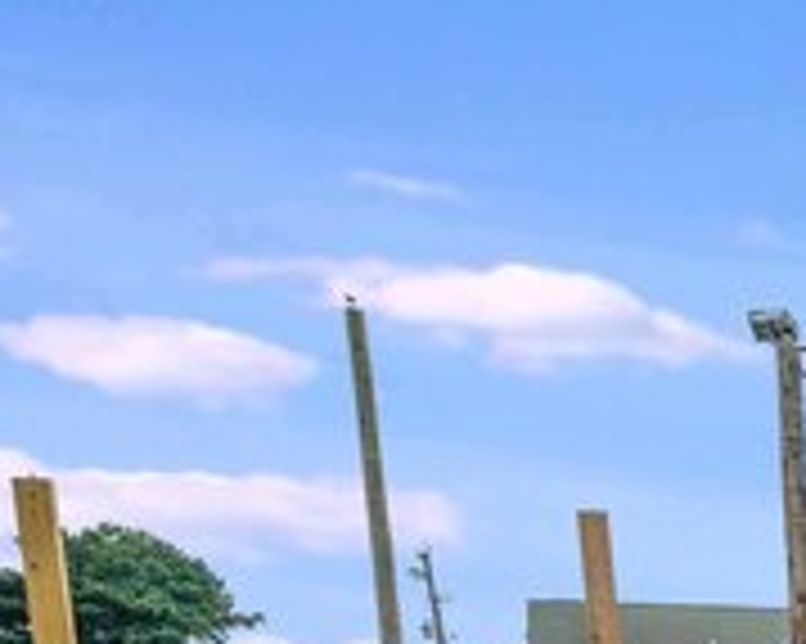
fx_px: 2050
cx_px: 2269
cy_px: 1061
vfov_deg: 15.9
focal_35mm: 86
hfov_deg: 12.4
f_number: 8
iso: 100
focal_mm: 16
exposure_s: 1/640
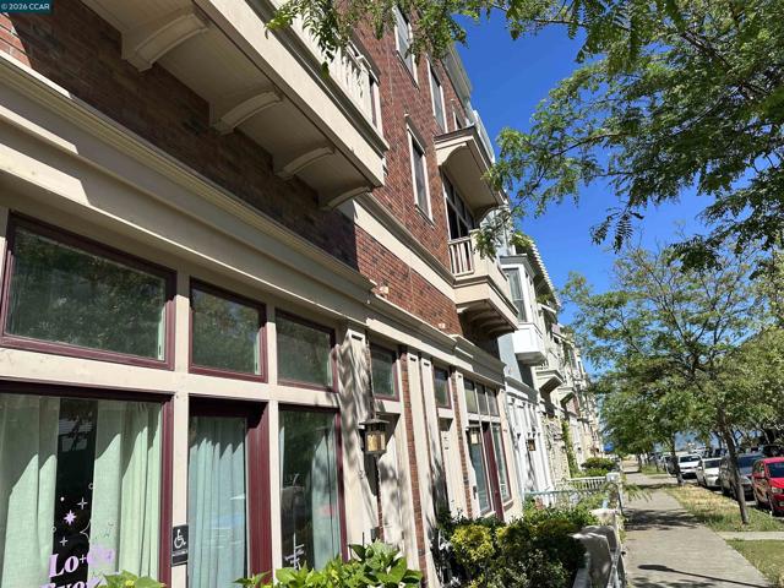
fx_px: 544
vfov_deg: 56.8
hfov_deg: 71.6
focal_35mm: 24
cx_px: 392
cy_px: 294
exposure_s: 1/4016
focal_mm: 6.86
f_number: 1.78
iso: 80
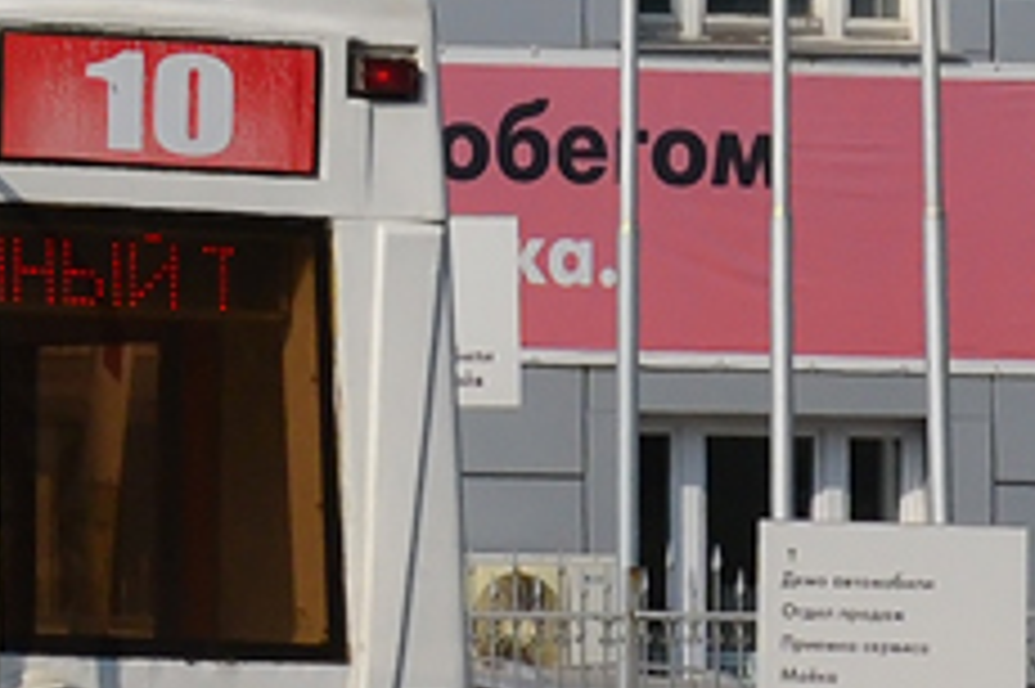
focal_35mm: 392
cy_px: 76
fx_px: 11262
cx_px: -1386
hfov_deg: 5.1
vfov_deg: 3.5
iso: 200
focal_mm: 50
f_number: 8
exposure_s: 1/1000
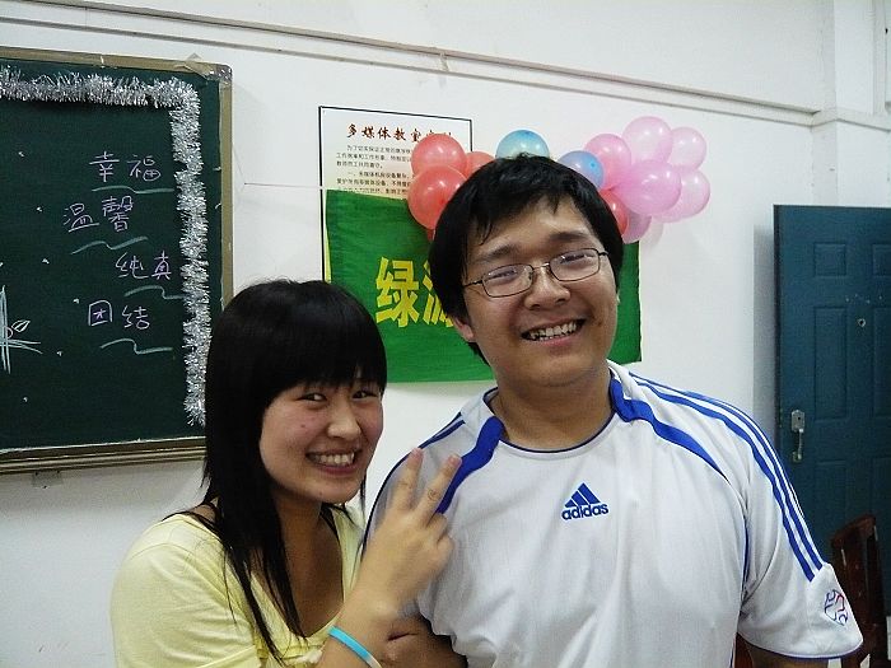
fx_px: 721
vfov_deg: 49.7
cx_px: 446
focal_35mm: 28
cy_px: 334
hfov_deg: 63.4
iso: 400
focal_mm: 4.6
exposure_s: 1/20
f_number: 2.8
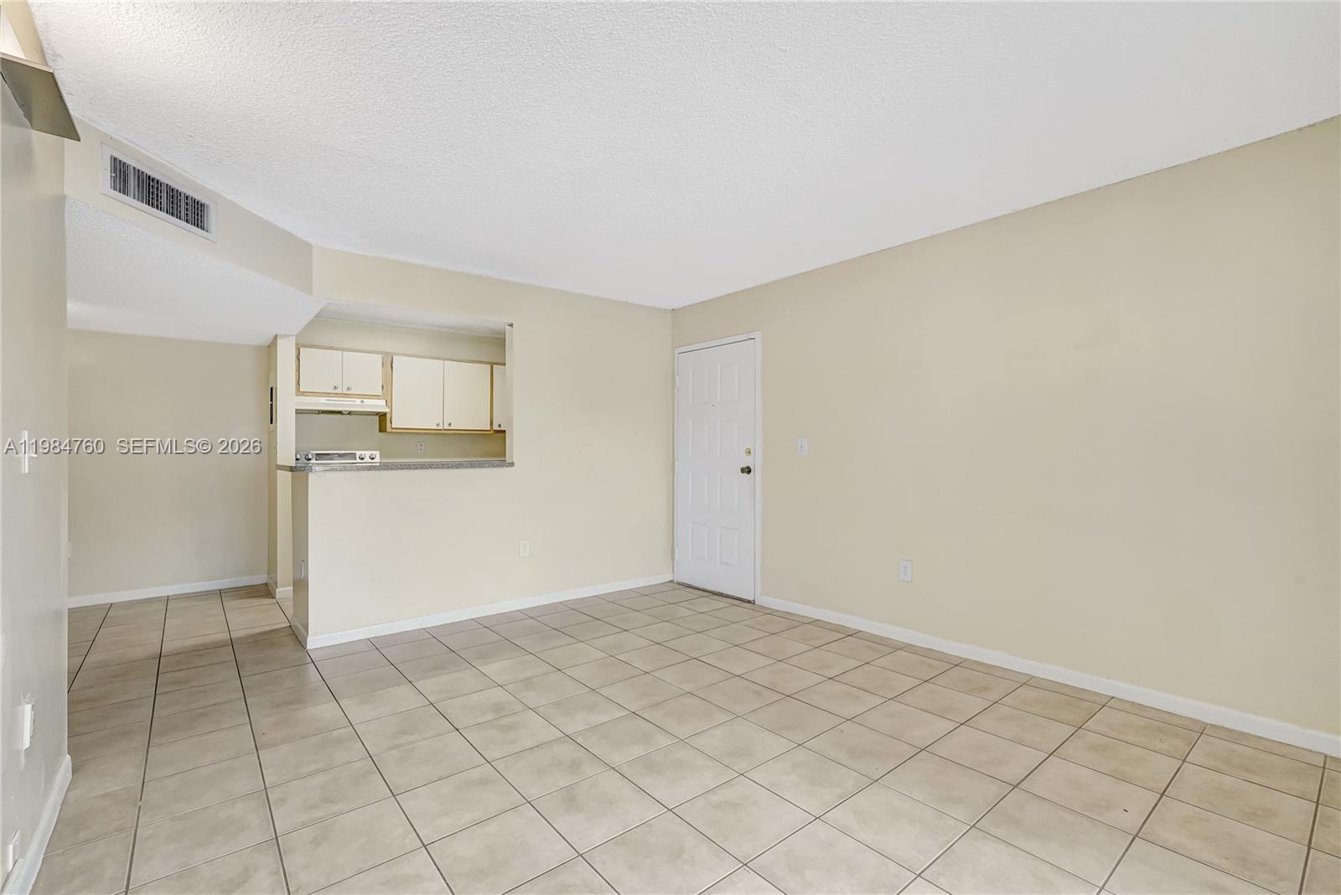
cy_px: 448
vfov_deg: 73.8
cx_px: 670
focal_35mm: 16
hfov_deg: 96.7
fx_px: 596
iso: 640
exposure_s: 1/8
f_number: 13
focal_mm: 16
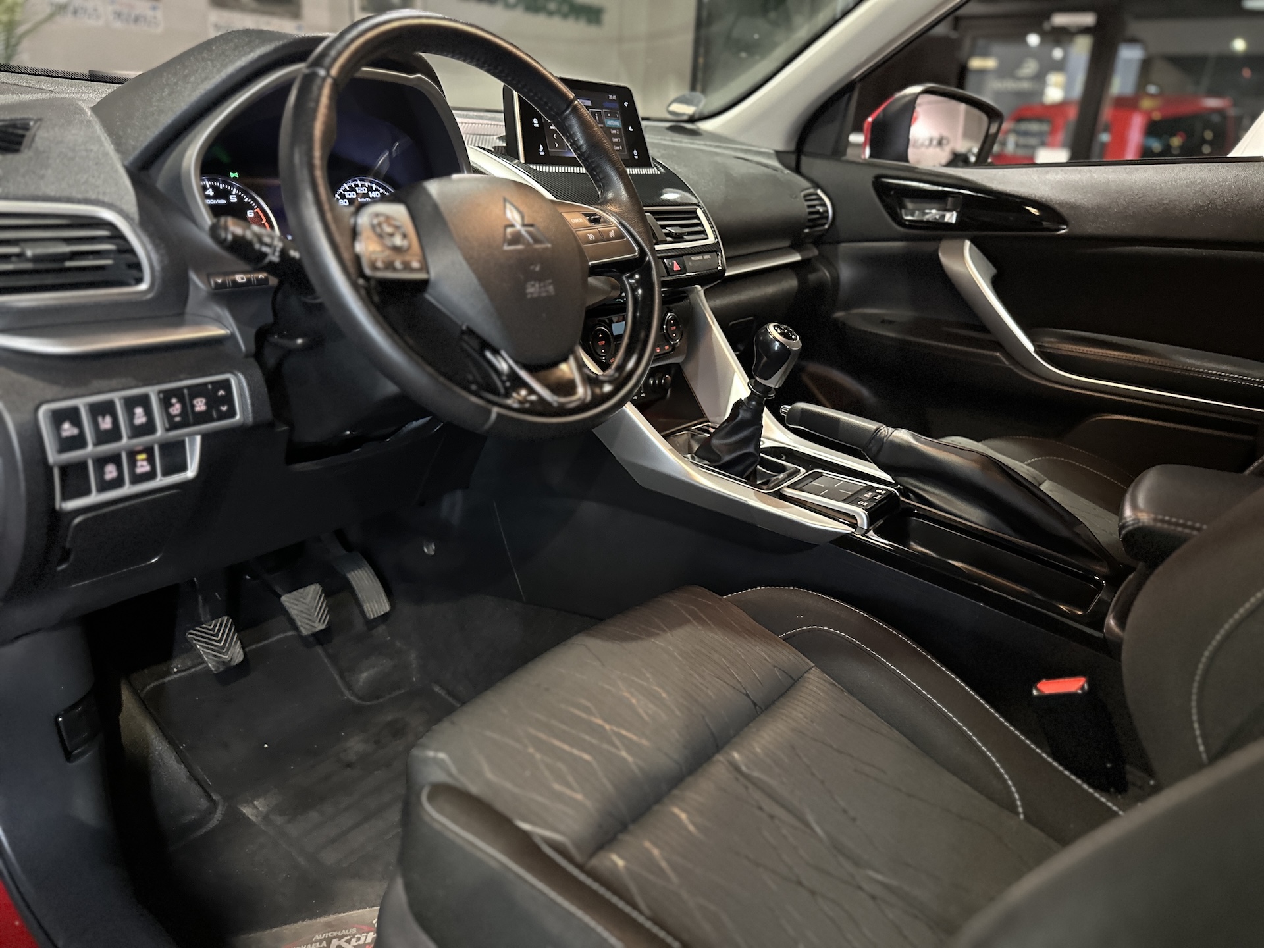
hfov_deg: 71.6
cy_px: 474
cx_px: 632
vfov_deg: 56.8
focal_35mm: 24
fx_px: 876
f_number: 1.78
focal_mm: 6.86
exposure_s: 1/35
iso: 1000
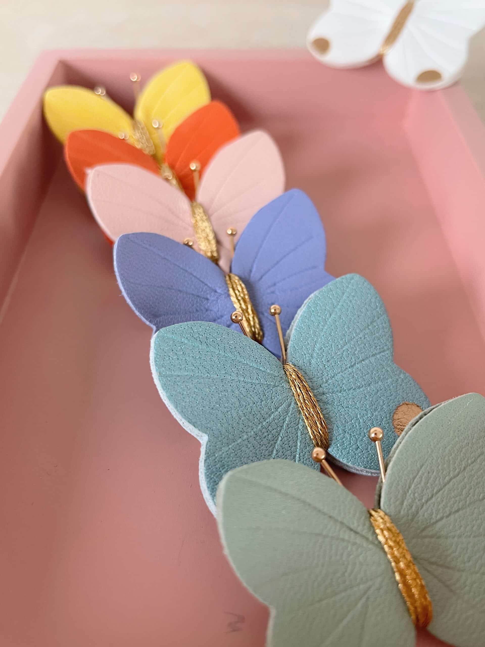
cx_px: 242
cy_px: 324
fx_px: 486
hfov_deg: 53.1
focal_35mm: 26
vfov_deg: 67.3
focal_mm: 4.2
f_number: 1.6
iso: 125
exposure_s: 1/60
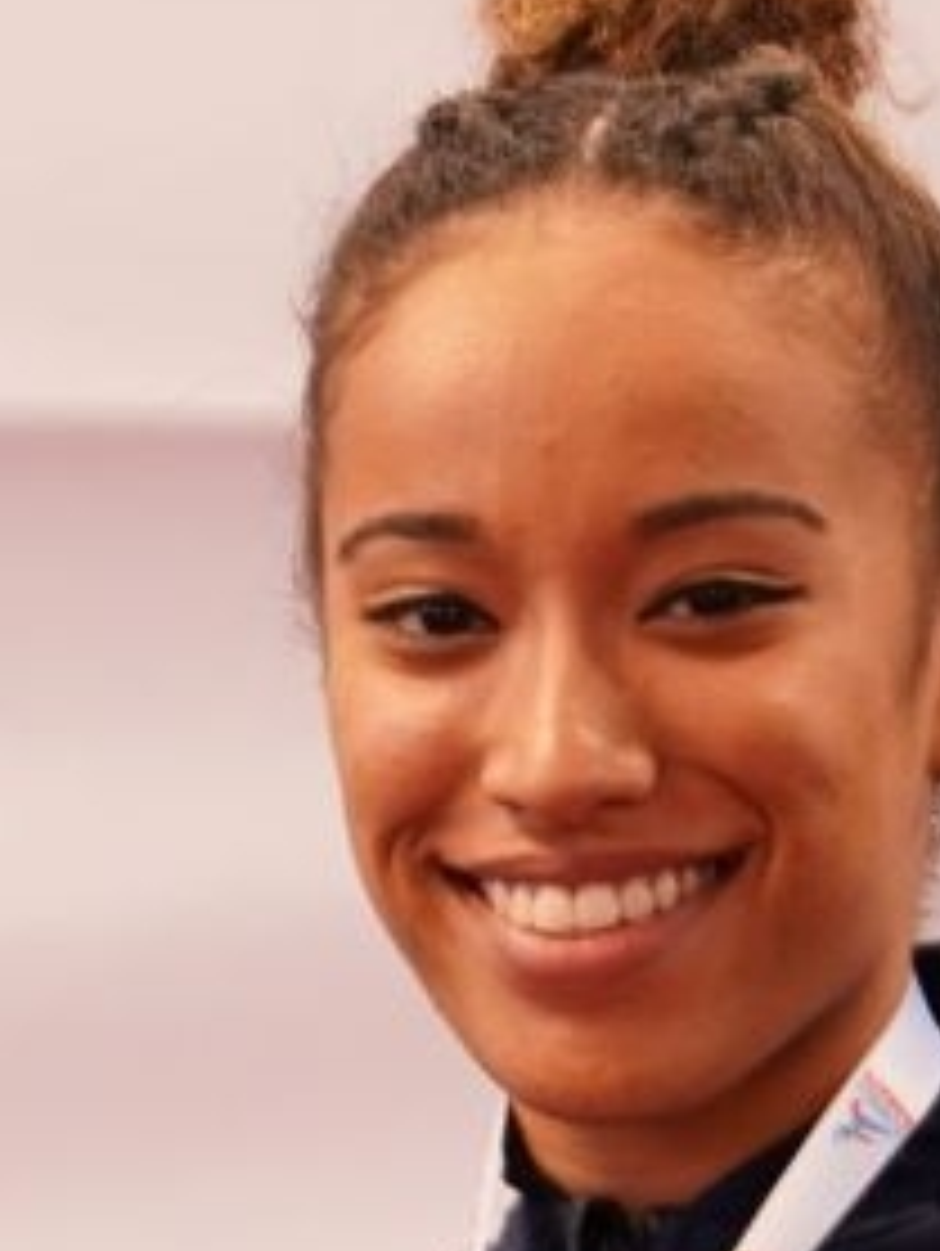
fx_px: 32392
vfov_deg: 2.2
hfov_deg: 1.7
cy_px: 2246
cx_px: -1246
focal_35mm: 896
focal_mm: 144
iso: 800
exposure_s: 1/160
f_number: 2.8
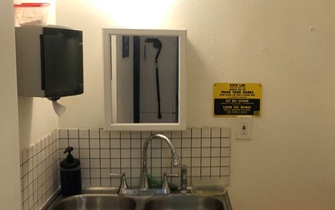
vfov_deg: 30.6
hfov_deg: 46.3
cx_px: 228
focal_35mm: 42
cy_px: 107
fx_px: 384
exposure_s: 1/20
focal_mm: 3.99
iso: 40
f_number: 1.8
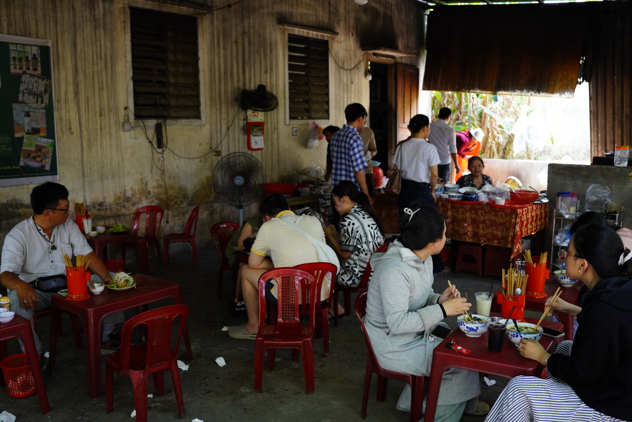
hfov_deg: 58.8
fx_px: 561
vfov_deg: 41.2
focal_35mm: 32
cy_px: 211
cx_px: 316
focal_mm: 21.3
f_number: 2.8
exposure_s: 1/125
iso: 400
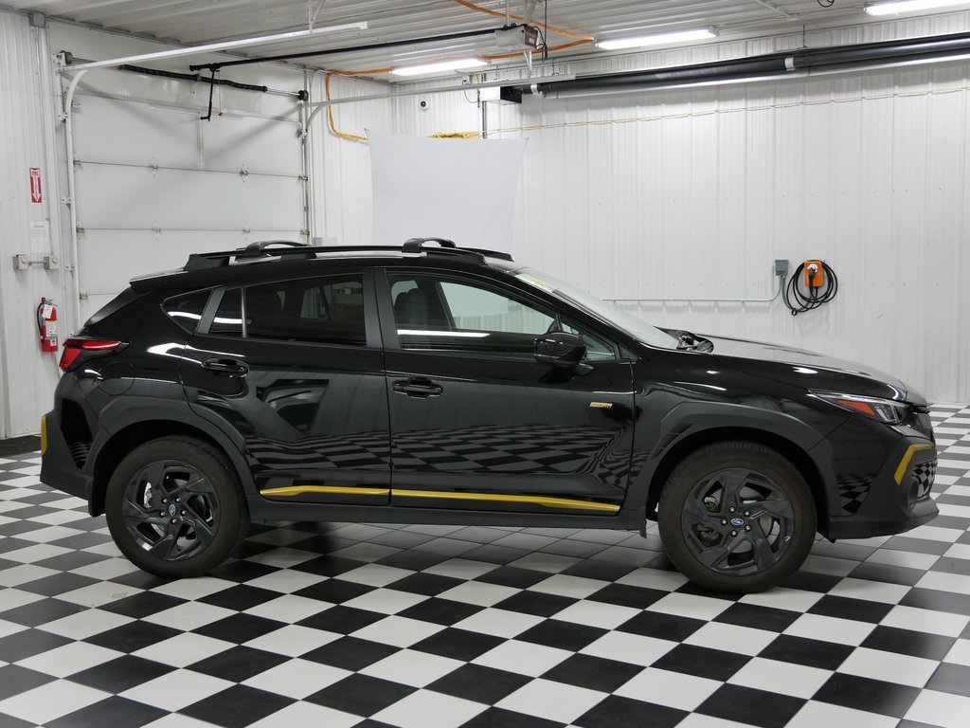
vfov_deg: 39.7
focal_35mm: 36
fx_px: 1009
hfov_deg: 51.4
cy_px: 364
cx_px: 485
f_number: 3.9
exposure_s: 1/60
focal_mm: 18
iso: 500
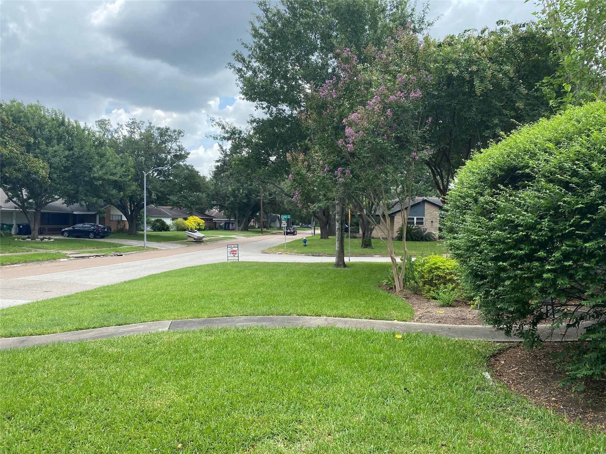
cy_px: 227
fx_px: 455
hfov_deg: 67.3
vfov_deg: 53.1
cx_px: 303
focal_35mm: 26
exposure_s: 1/942
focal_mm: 4.25
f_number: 1.8
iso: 32
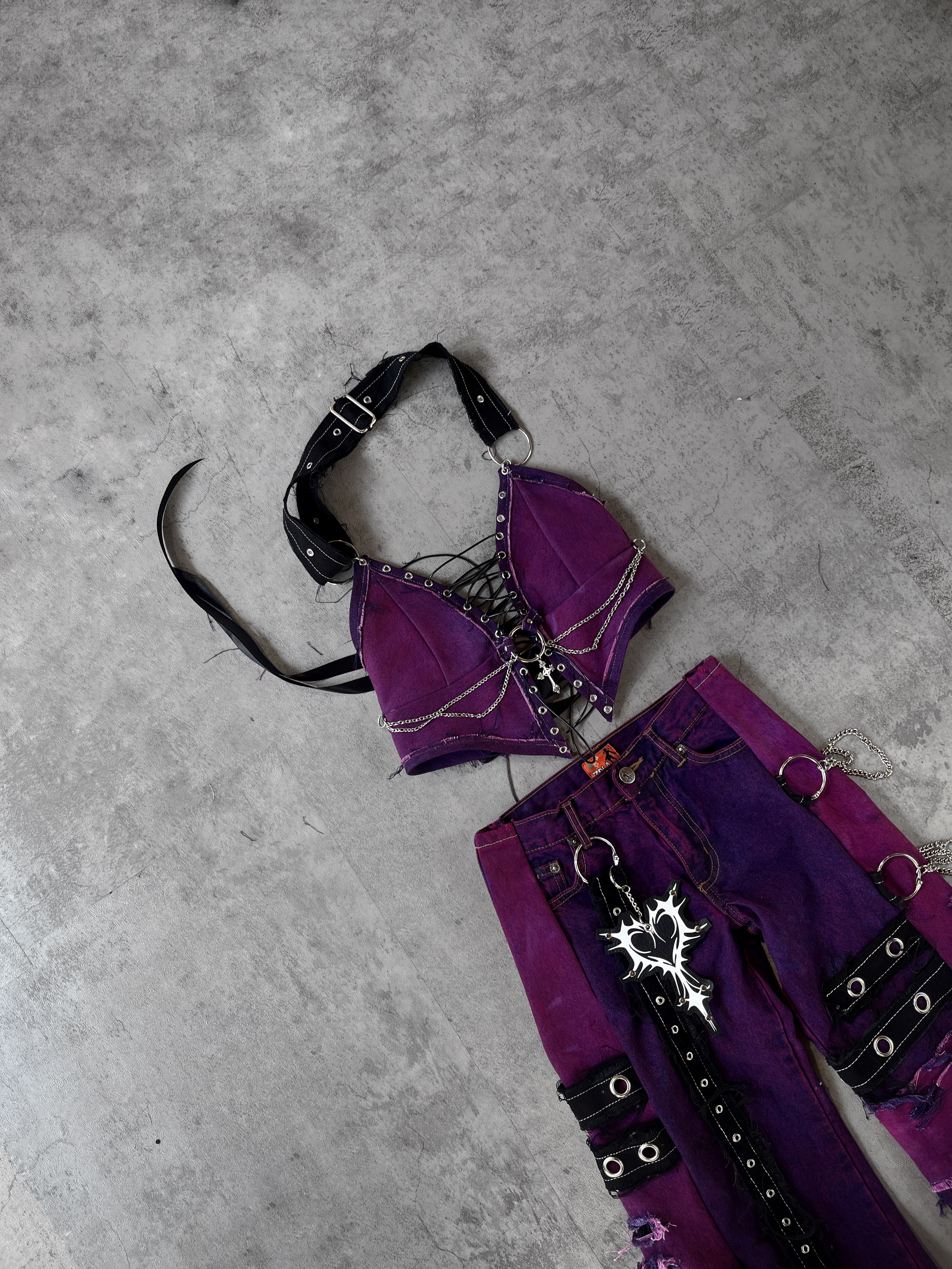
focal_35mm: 26
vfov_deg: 67.3
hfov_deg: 53.1
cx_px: 476
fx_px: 953
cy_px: 634
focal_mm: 5.1
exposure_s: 1/122
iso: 50
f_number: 1.6
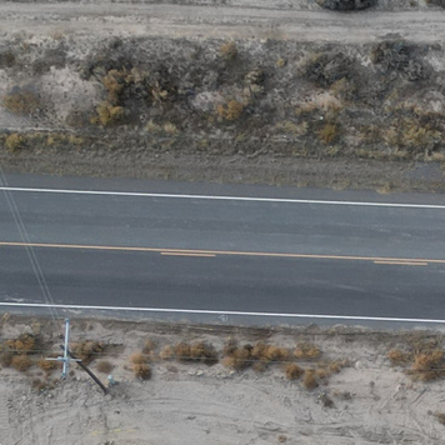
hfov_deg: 13.5
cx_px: 646
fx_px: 1774
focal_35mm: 122
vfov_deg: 13.2
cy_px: 749
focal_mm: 6.72
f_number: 1.7
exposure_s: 1/250
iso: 110
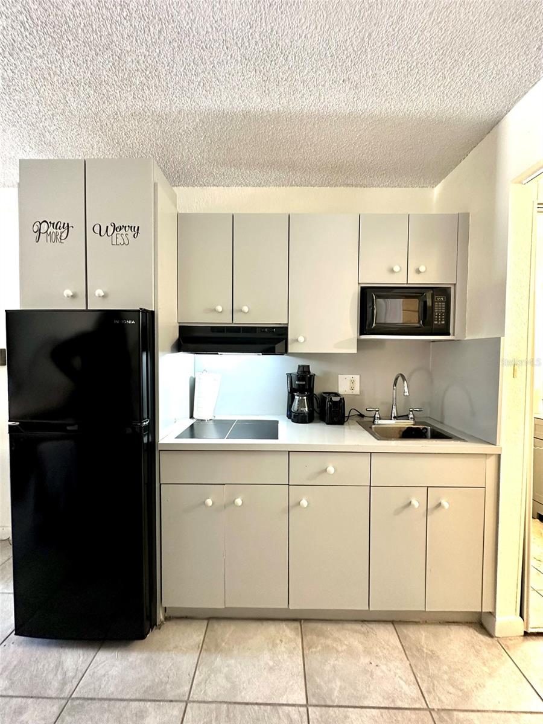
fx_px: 293
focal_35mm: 14
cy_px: 362
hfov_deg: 85.7
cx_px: 272
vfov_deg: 102.1
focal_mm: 2.22
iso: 200
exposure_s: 1/60
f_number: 2.2
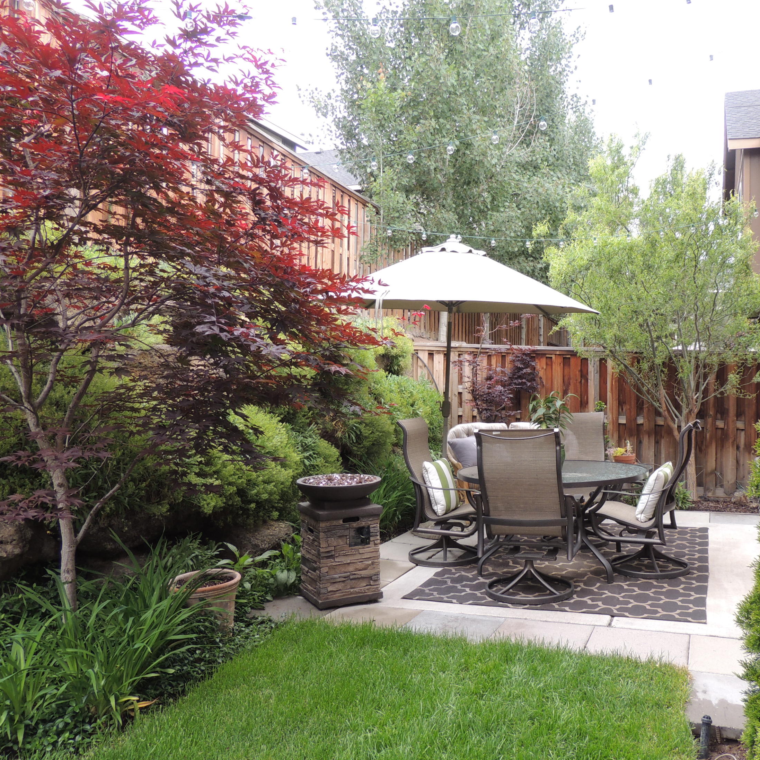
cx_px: 475
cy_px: 374
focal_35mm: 29
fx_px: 720
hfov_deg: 55.0
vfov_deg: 55.6
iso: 100
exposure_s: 1/100
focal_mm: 4.3
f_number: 3
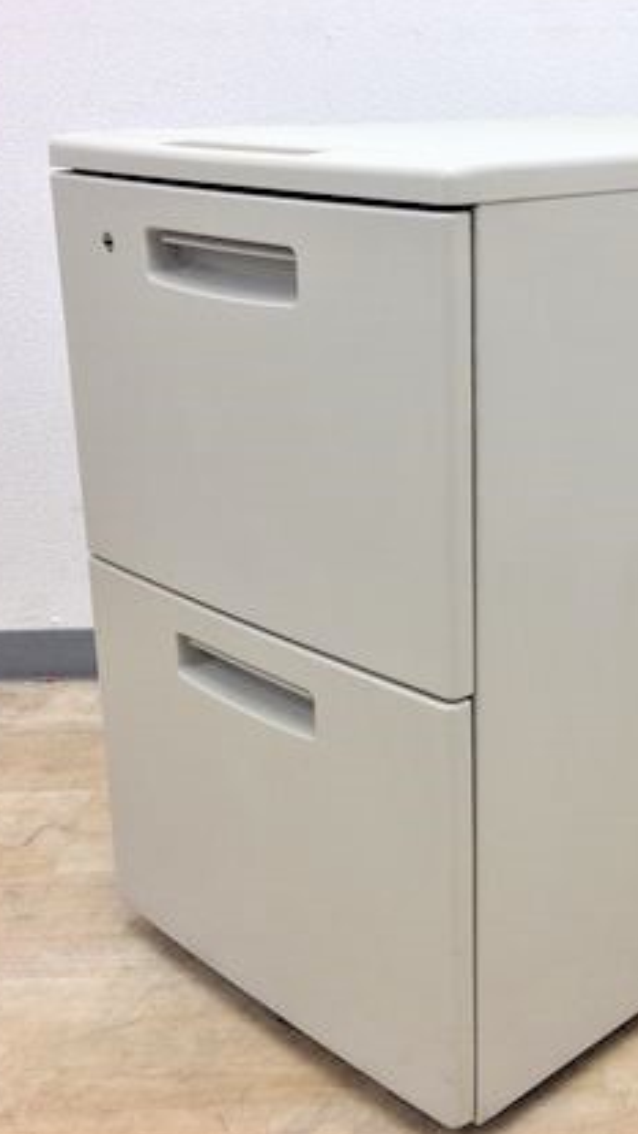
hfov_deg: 23.6
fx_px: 1503
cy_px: 540
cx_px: 507
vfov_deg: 41.3
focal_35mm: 50
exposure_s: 1/40
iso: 50
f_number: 2.4
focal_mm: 4.12
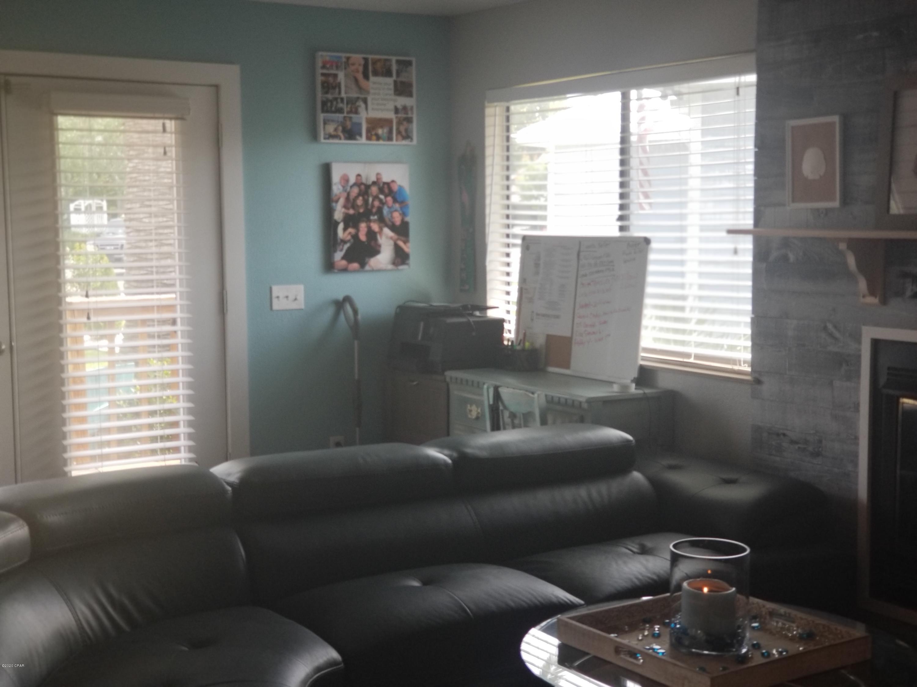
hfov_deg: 36.8
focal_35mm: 52
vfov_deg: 28.0
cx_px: 458
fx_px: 1378
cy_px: 344
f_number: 2.4
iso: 32
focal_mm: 6
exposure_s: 1/60
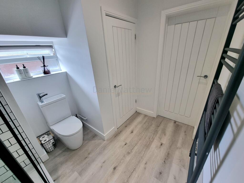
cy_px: 92
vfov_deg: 89.9
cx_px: 122
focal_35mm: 13
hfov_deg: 106.2
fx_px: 92
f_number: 2.2
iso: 50
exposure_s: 1/50
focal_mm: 2.2
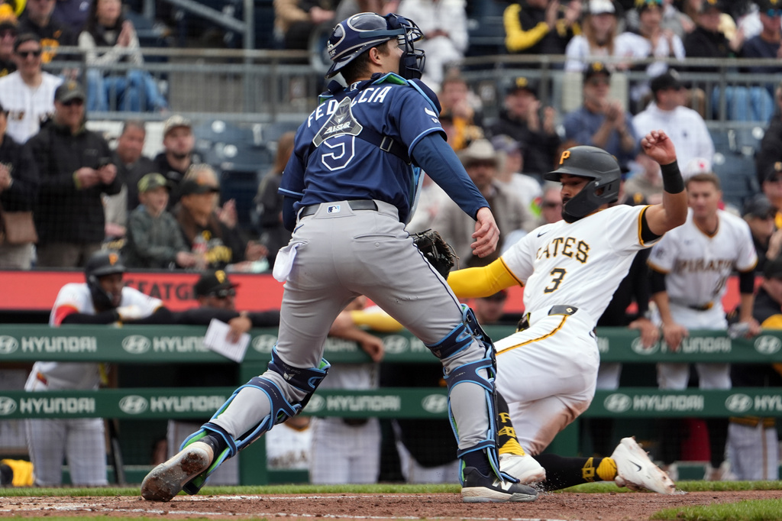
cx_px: 391
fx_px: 7426
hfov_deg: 6.0
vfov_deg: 4.0
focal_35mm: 342
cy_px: 260
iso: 1000
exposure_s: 1/2000
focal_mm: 342
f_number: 5.6
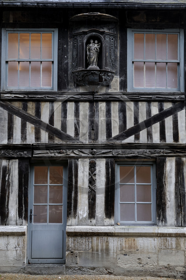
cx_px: 93
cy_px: 140
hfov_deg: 22.6
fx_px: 466
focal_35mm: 60
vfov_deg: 33.4
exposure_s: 1/60
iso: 400
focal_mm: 60
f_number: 4.5
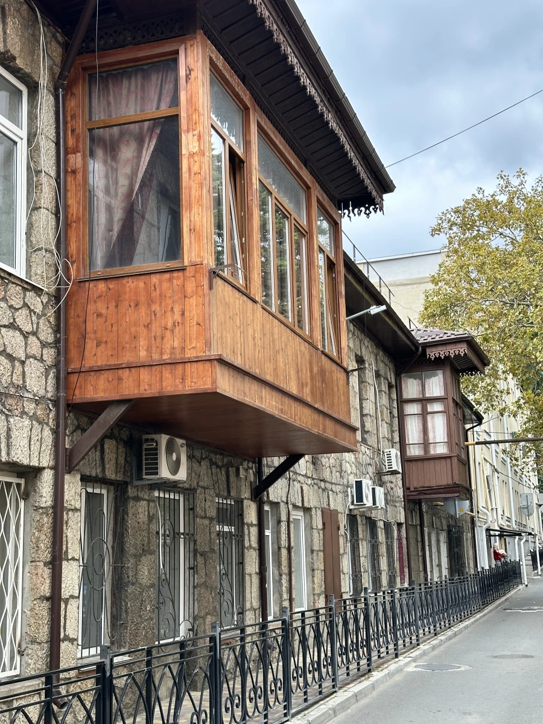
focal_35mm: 48
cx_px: 272
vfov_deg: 39.7
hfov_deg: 30.3
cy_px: 362
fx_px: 1004
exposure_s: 1/171
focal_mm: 6.86
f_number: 1.78
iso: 64
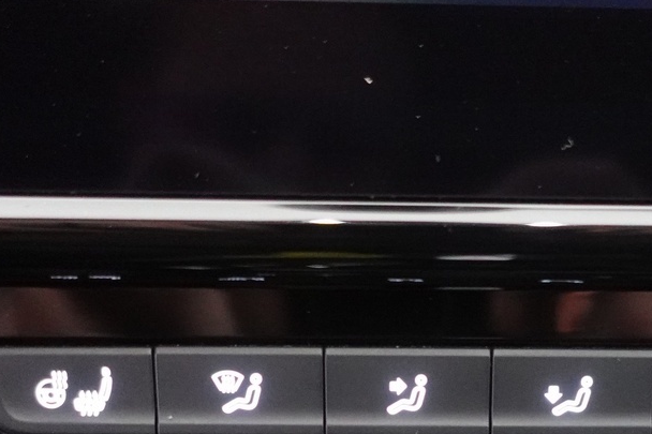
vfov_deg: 19.6
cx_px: 443
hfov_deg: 31.1
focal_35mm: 64
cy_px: 557
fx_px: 1159
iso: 3200
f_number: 1.8
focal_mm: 9.4
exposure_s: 1/25
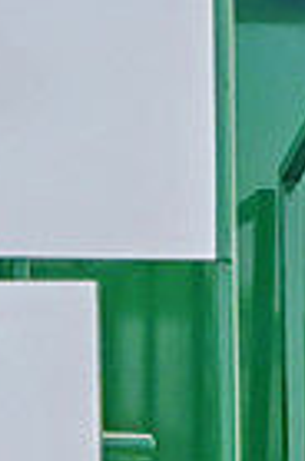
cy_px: 962
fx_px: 2988
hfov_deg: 5.8
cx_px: -133
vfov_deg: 8.3
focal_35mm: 234
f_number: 1.9
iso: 50
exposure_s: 1/4065
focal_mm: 5.52
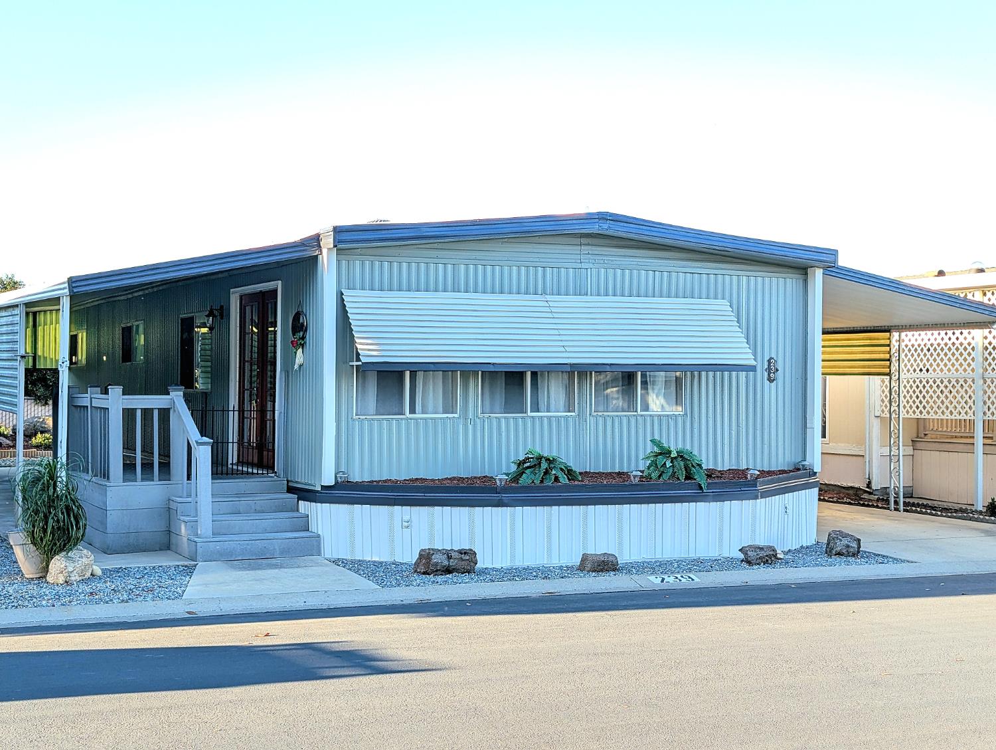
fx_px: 1412
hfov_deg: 38.9
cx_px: 498
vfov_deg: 29.7
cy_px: 375
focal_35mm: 49
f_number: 1.68
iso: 22
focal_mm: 6.9
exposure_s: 1/213
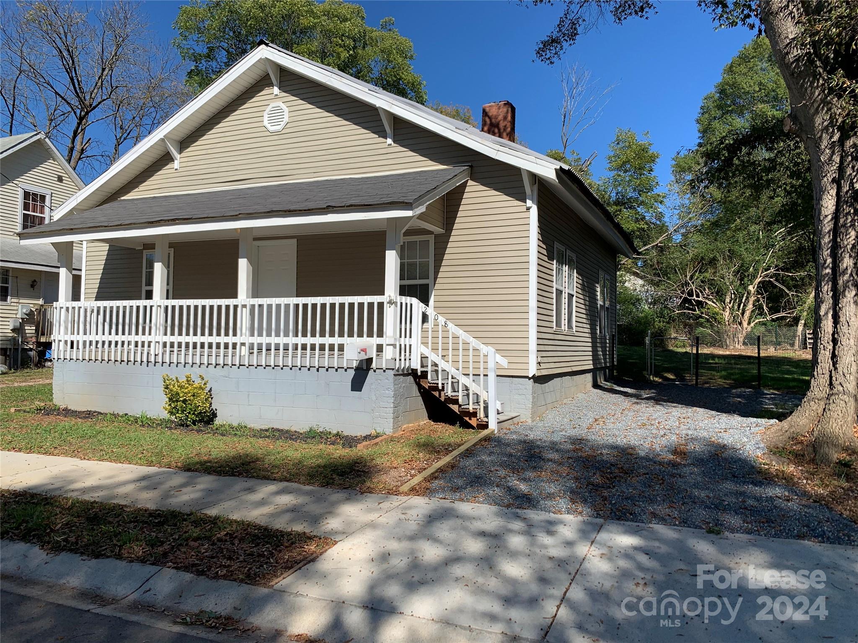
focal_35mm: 26
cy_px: 322
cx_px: 429
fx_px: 644
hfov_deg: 67.3
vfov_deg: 53.1
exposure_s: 1/2833
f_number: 1.8
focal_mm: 4.25
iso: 25
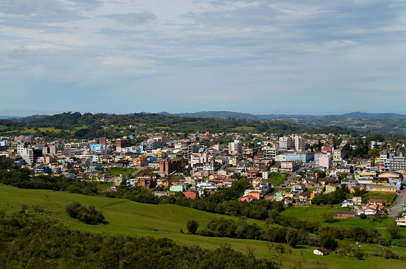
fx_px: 810
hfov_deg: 28.1
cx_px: 203
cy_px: 134
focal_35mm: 72
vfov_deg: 18.9
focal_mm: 48
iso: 100
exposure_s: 1/320
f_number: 9
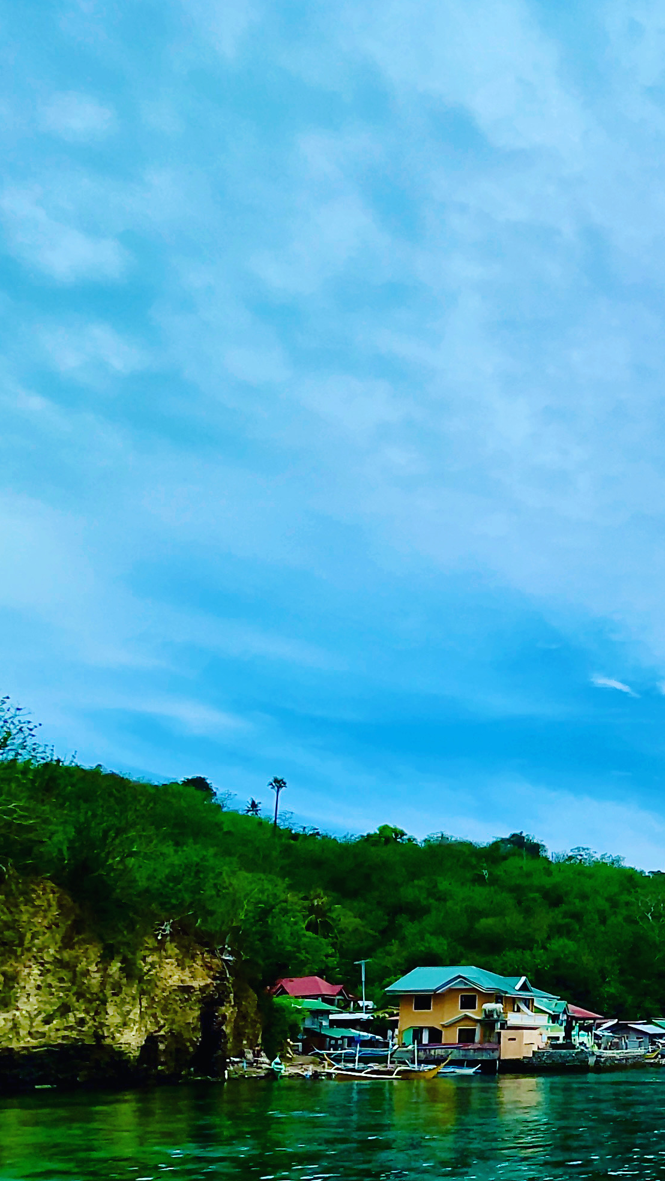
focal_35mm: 29
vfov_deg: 61.8
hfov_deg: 33.0
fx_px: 909
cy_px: 905
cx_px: 795
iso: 25
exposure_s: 1/1916
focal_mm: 1.54
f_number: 2.4
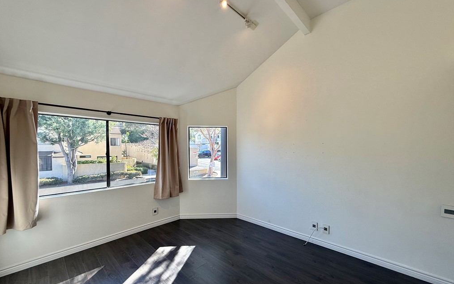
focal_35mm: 15
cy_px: 152
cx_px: 225
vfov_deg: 74.7
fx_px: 186
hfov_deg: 101.5
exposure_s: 1/200
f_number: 2.2
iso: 64
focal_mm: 2.22
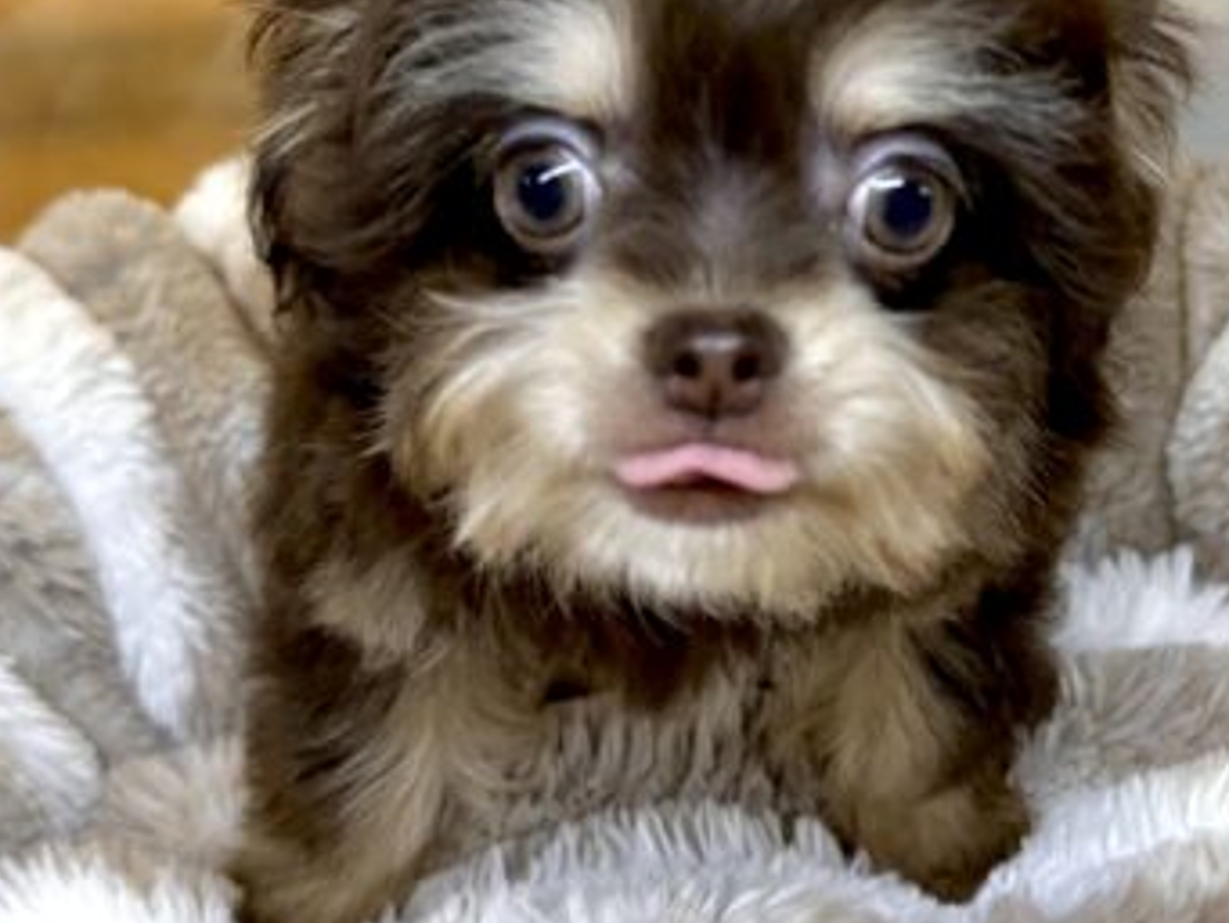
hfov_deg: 41.8
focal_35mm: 45
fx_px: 1598
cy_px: 303
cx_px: 760
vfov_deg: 31.9
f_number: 1.78
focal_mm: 6.86
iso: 80
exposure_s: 1/121
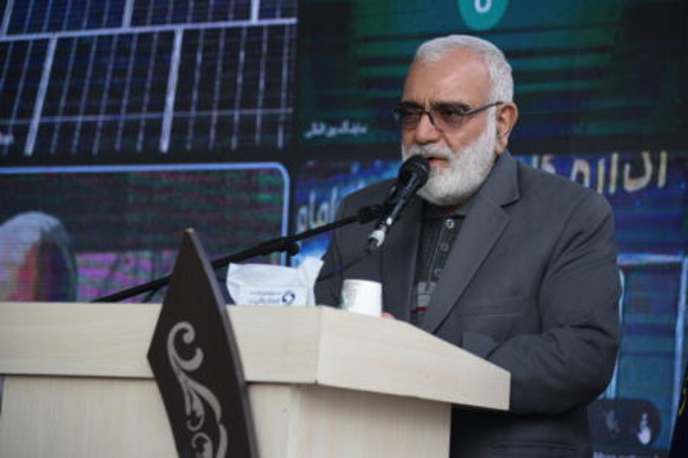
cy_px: 229
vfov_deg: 11.4
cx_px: 344
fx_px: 2293
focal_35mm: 120
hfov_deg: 17.1
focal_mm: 120
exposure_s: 1/125
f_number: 4
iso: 200
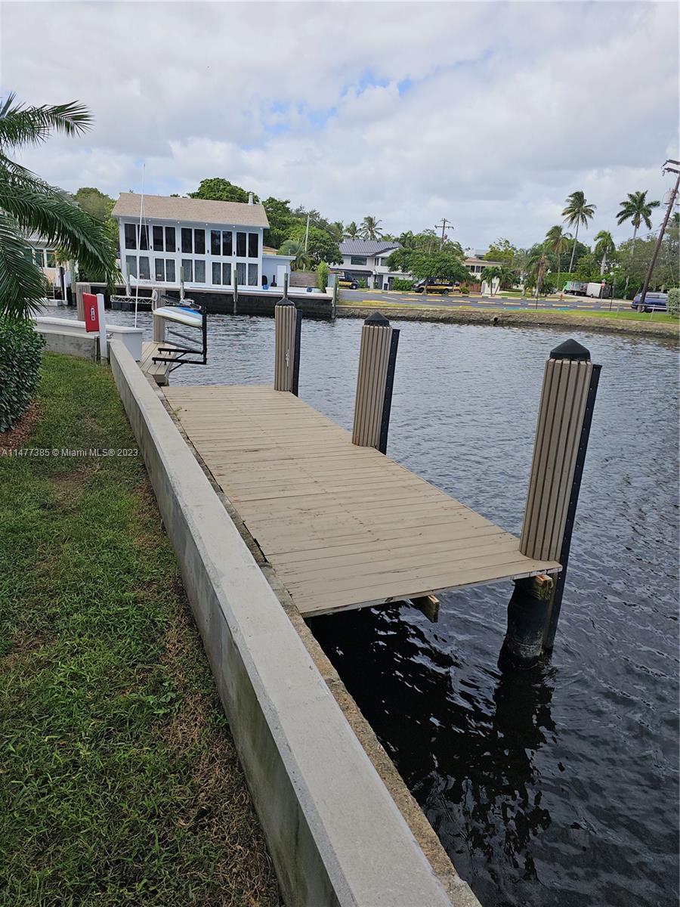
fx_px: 602
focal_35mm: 23
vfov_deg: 73.9
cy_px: 454
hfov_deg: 58.9
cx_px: 340
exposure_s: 1/781
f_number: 1.7
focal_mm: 6.3
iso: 10
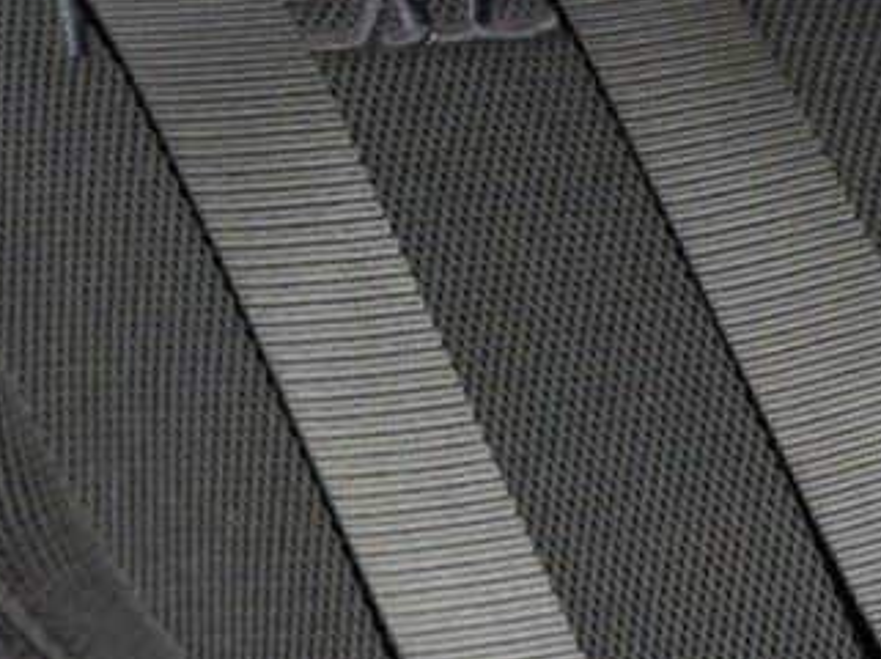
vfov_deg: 6.2
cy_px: 540
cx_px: 1320
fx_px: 6070
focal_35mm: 239
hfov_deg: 8.1
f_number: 2.8
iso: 1600
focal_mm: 31.1
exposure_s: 1/40
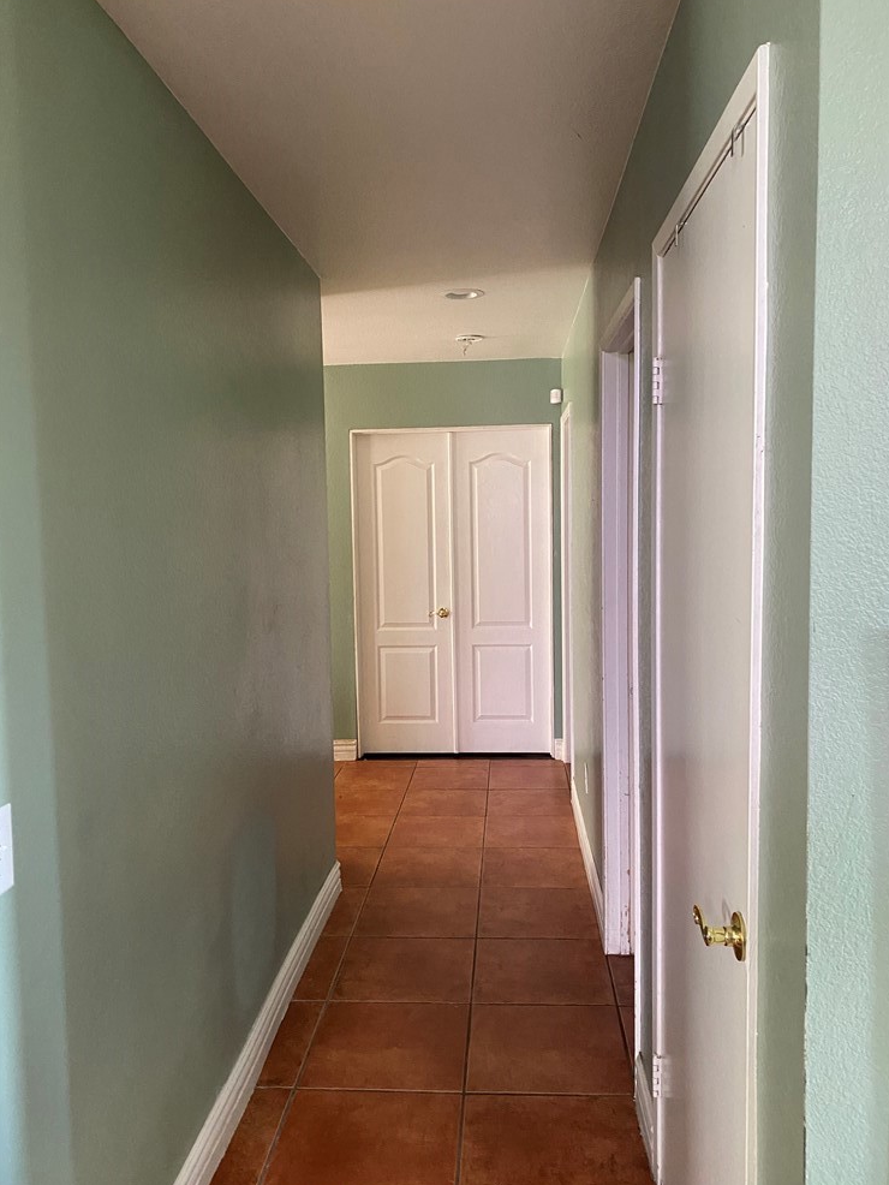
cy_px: 605
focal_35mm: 27
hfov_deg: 51.4
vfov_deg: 65.3
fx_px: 924
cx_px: 454
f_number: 1.8
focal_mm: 4.25
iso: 250
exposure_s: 1/60
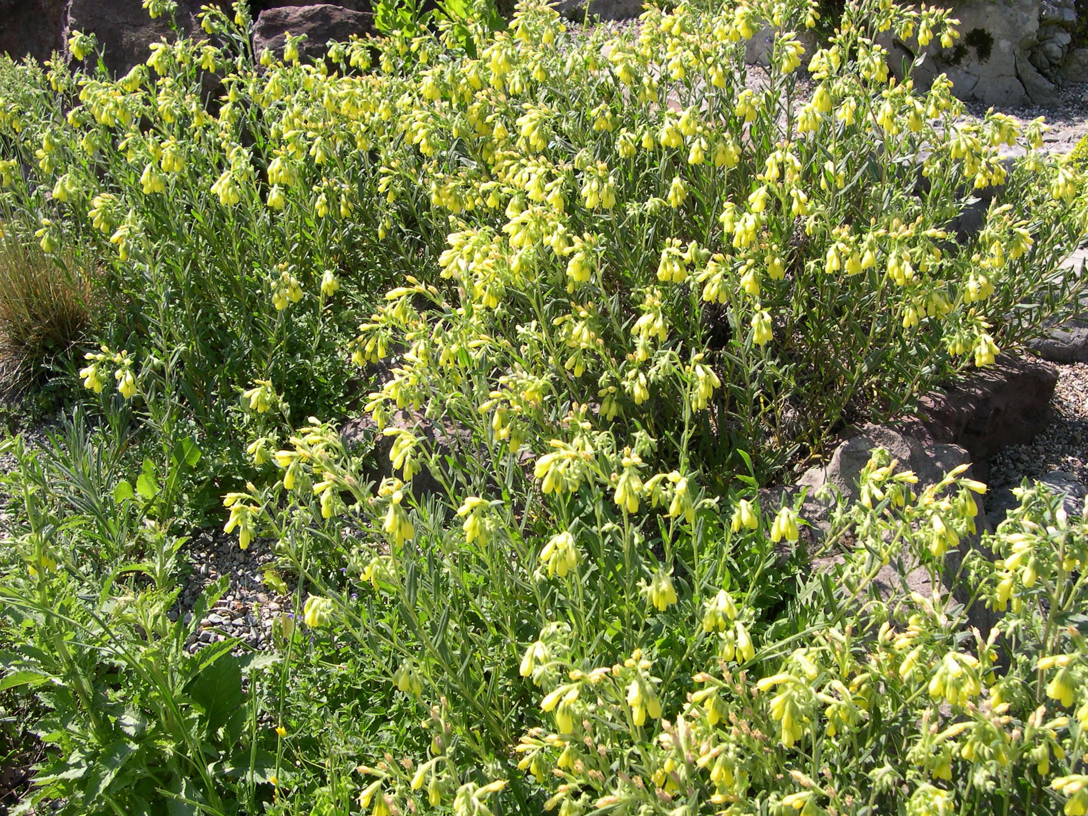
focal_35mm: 38
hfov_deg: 49.0
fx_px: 1194
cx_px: 544
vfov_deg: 37.7
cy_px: 408
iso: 100
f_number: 7.6
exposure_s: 1/91
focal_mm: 8
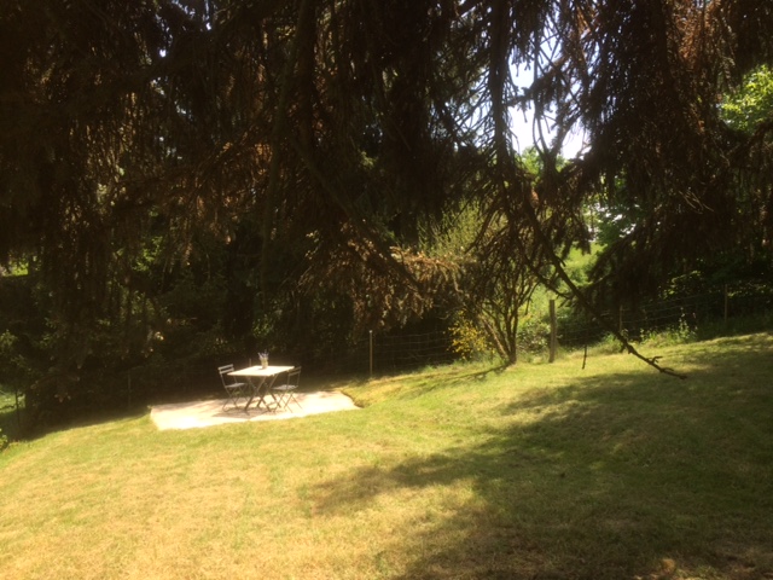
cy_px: 290
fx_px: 648
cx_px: 386
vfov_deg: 48.2
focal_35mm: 29
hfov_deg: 61.7
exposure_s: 1/604
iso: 32
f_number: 2.2
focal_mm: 4.15
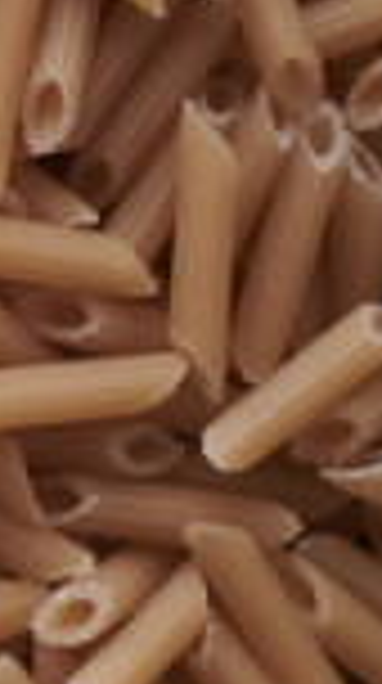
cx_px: -1375
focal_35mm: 276
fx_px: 4992
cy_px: 396
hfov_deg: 4.0
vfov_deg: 7.8
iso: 160
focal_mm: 50
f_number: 8
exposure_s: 1/100
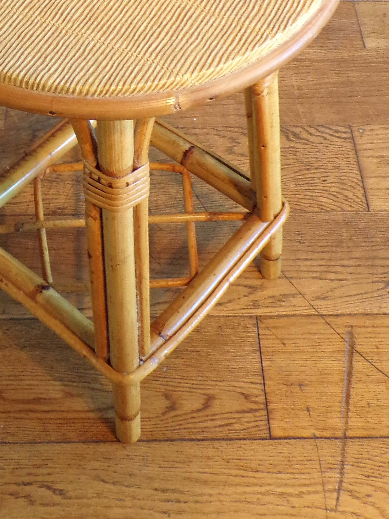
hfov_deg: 24.6
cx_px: 114
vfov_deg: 31.5
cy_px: 72
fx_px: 884
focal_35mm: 59
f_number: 3.2
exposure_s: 1/17
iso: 303
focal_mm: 5.8
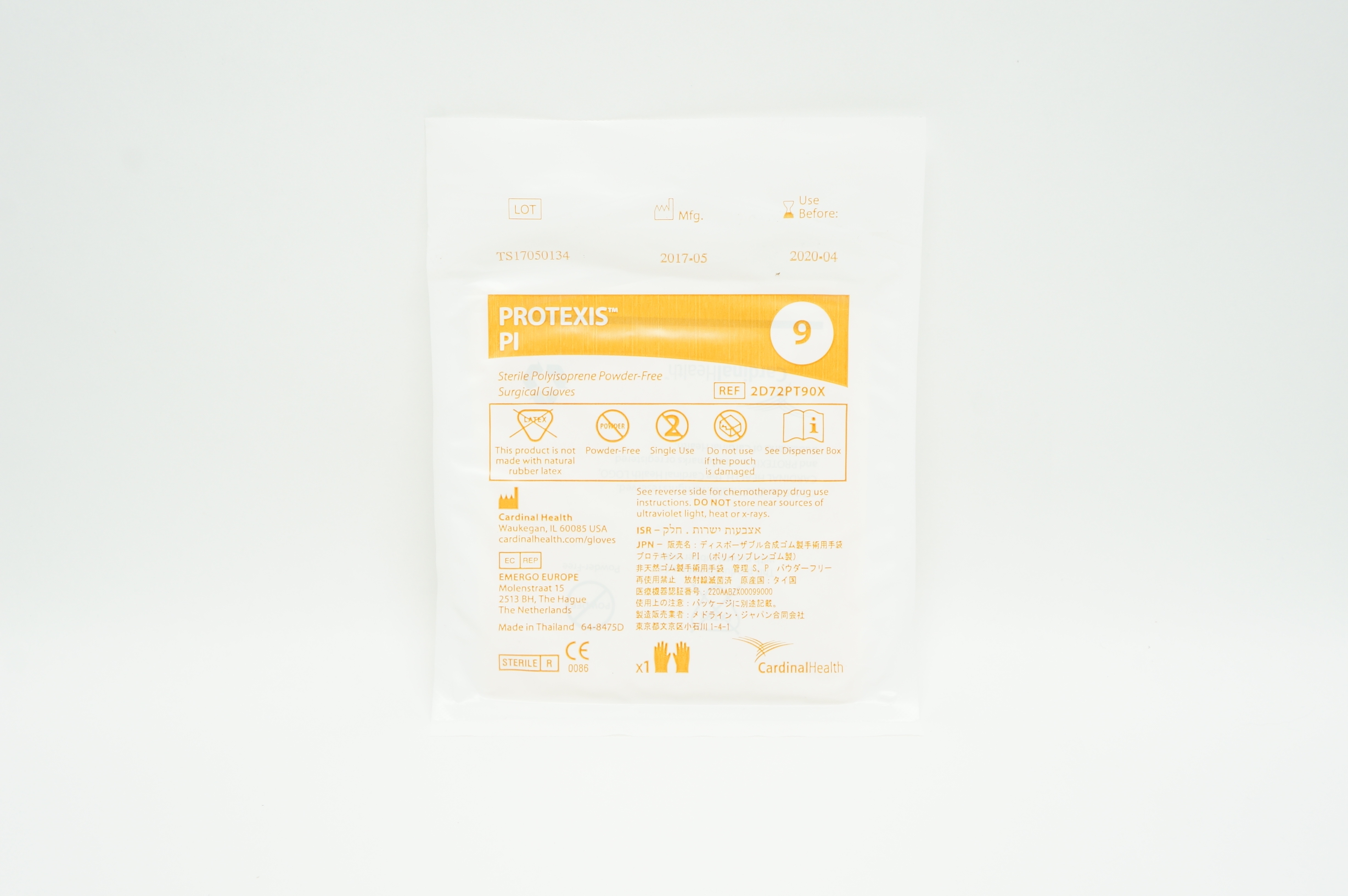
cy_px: 448
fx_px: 1627
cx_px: 674
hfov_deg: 45.0
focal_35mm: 44
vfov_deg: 30.8
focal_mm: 29
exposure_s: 1/25
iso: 400
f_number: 9
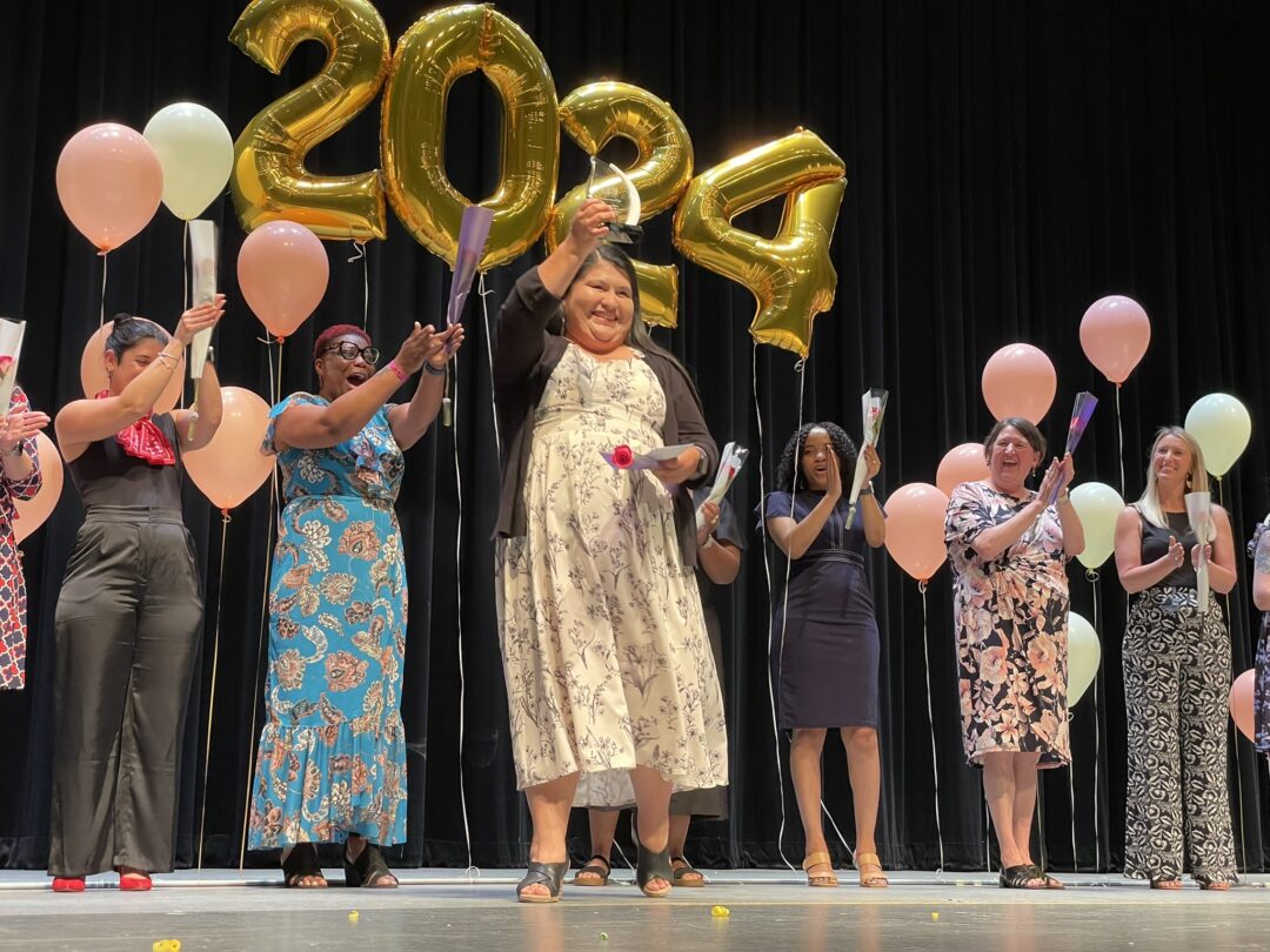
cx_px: 635
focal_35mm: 52
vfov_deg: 28.0
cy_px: 476
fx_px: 1908
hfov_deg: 36.8
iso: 200
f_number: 2
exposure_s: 1/56
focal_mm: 6
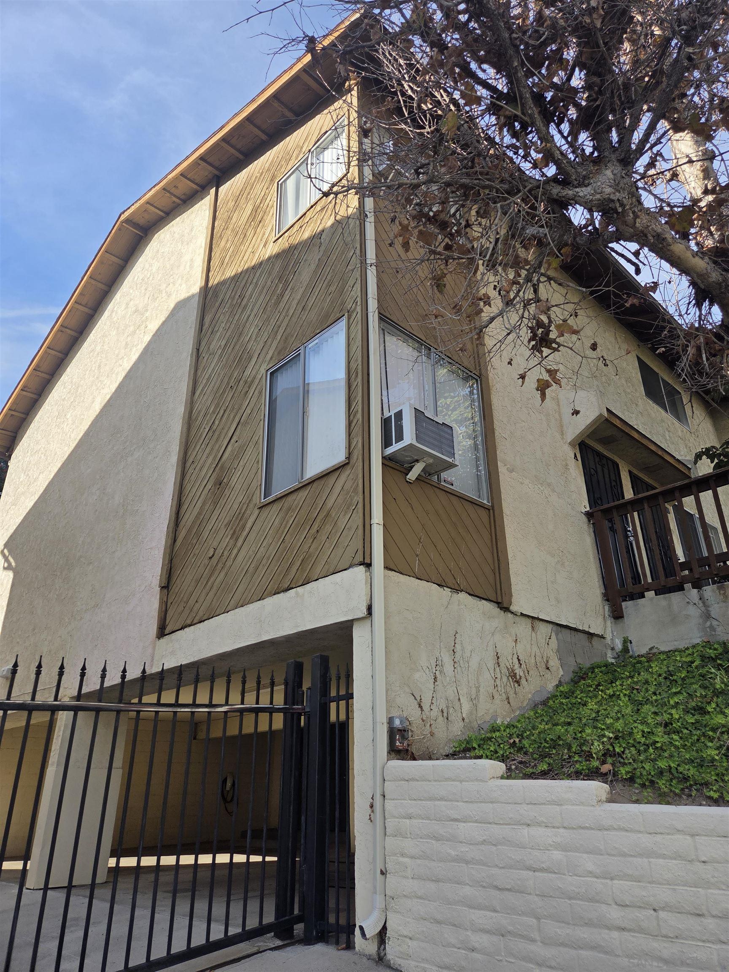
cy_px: 486
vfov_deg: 73.9
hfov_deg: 58.9
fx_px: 646
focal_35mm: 23
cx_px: 364
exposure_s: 1/3009
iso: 80
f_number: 1.8
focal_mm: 5.4
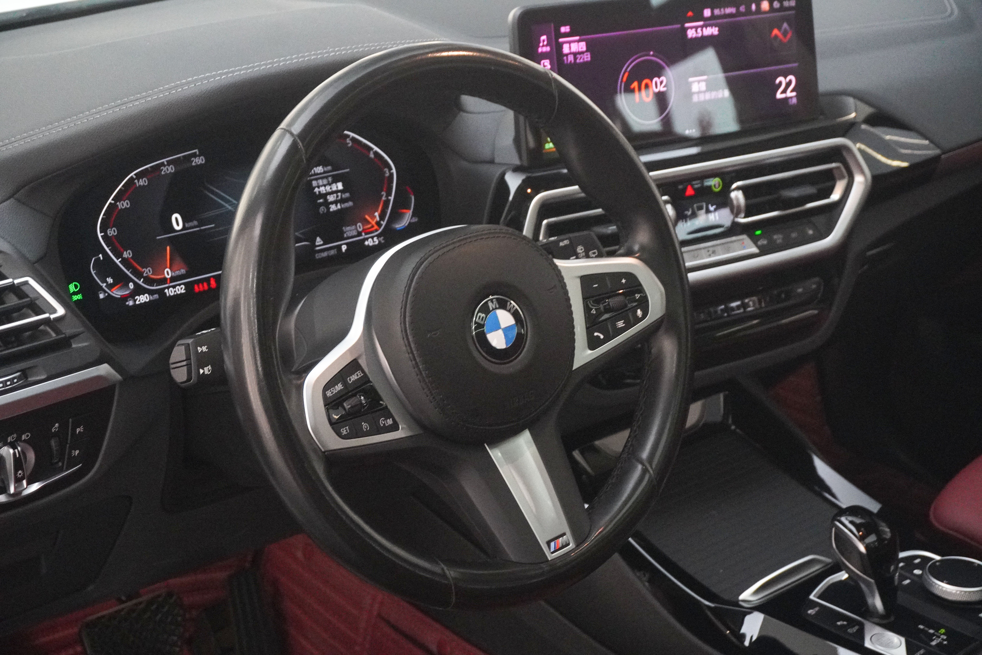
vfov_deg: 24.4
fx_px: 1514
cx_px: 491
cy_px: 328
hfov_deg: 35.9
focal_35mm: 56
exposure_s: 1/80
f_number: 6.3
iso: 6400
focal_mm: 37
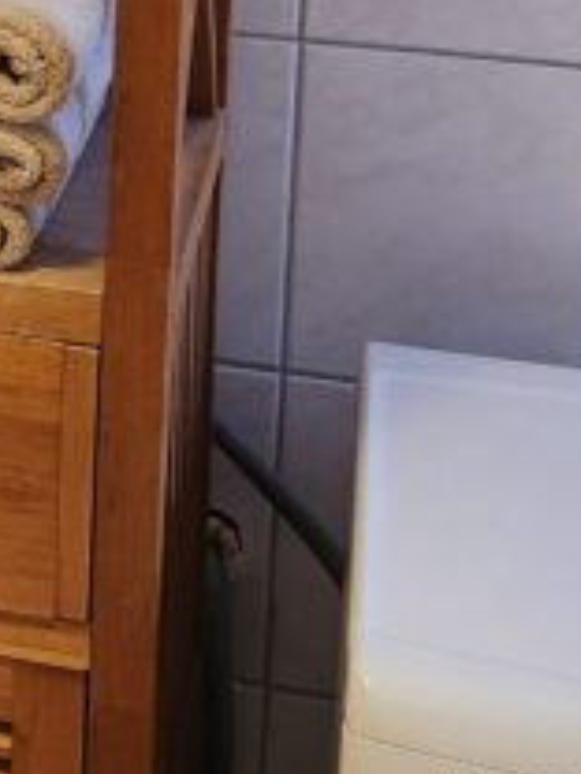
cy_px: -134
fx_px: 2529
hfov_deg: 11.7
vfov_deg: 16.7
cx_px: -585
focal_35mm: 113
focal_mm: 5.4
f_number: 1.8
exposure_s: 1/100
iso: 400
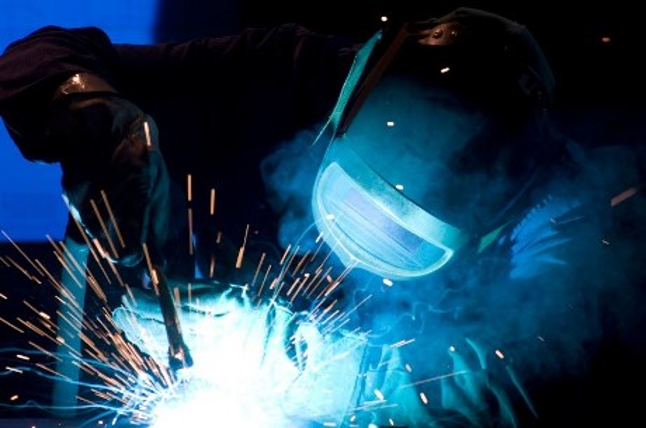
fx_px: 5374
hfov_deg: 6.9
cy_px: 214
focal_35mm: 300
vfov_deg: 4.6
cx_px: 323
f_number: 7.1
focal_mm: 200
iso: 200
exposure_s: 1/125
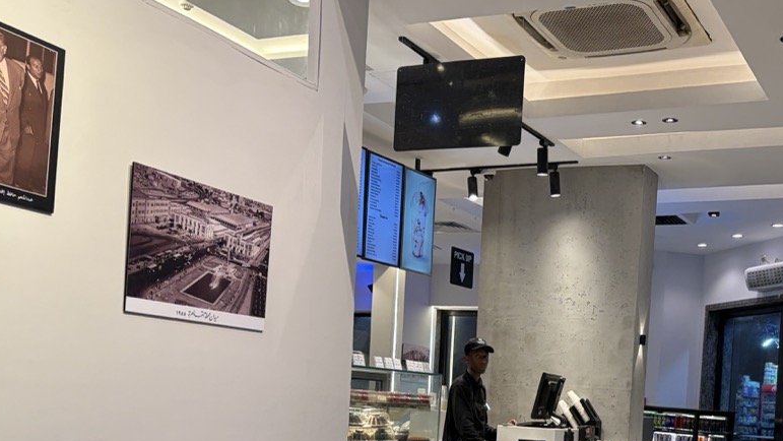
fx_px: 976
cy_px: 438
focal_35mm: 47
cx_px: 560
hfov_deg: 42.7
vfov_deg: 24.3
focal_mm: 5.96
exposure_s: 1/100
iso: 80
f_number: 1.6
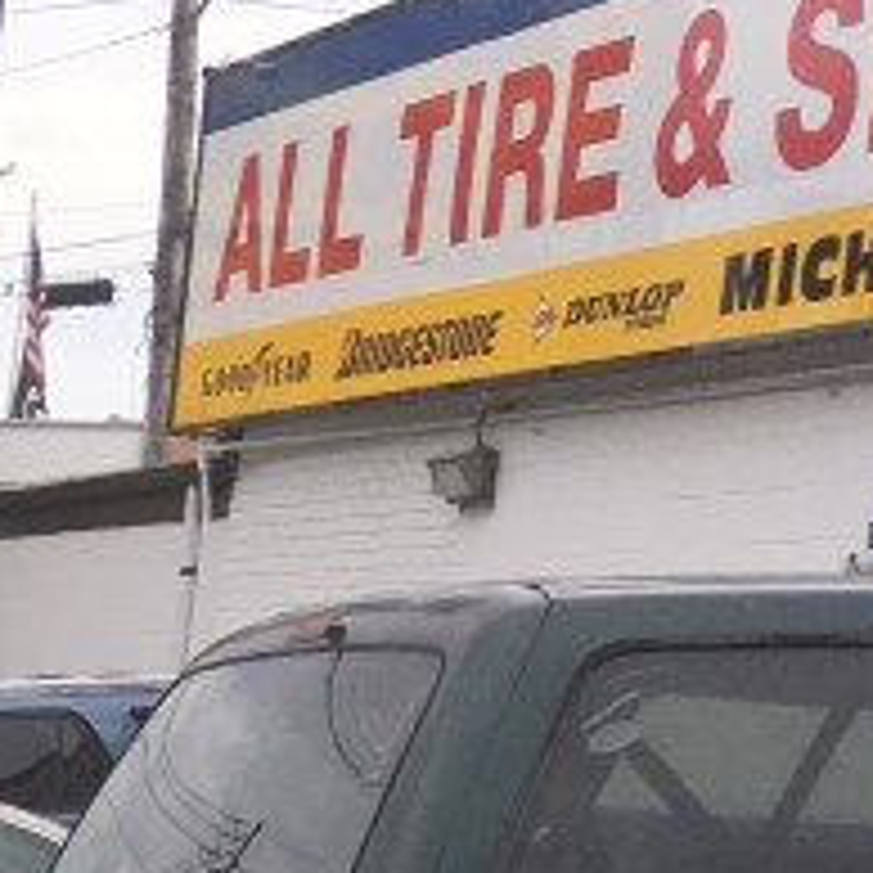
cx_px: -1372
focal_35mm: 135
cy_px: 1638
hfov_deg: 10.6
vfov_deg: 11.8
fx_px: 3852
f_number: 2.2
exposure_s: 1/557
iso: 25
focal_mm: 4.15
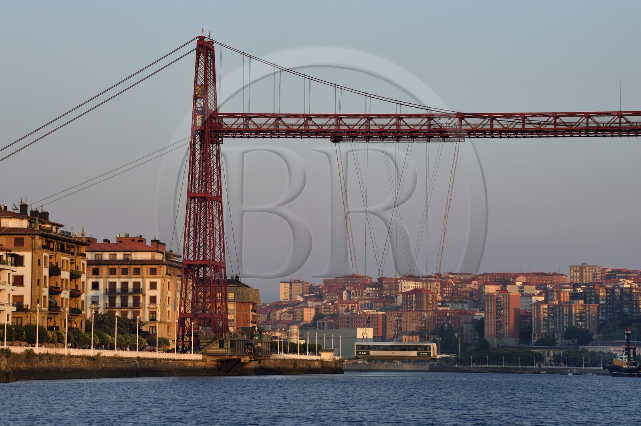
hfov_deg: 12.8
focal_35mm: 160
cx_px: 320
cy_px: 213
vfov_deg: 8.6
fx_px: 2846
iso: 400
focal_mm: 160
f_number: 7.1
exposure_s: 1/640
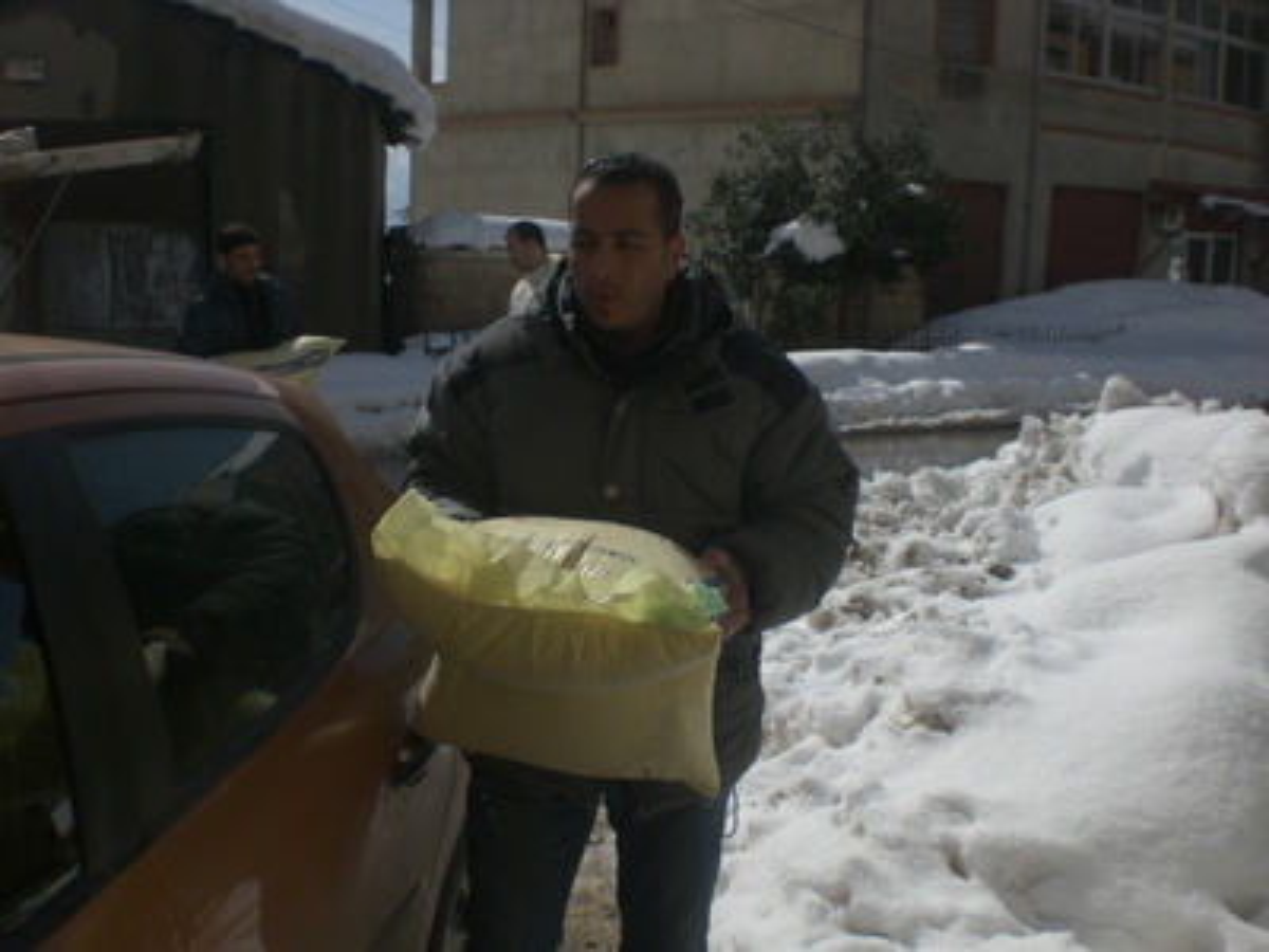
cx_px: 634
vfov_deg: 37.7
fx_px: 1393
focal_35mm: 38
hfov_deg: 49.0
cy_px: 476
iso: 50
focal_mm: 6.3
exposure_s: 1/2000
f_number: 4.4
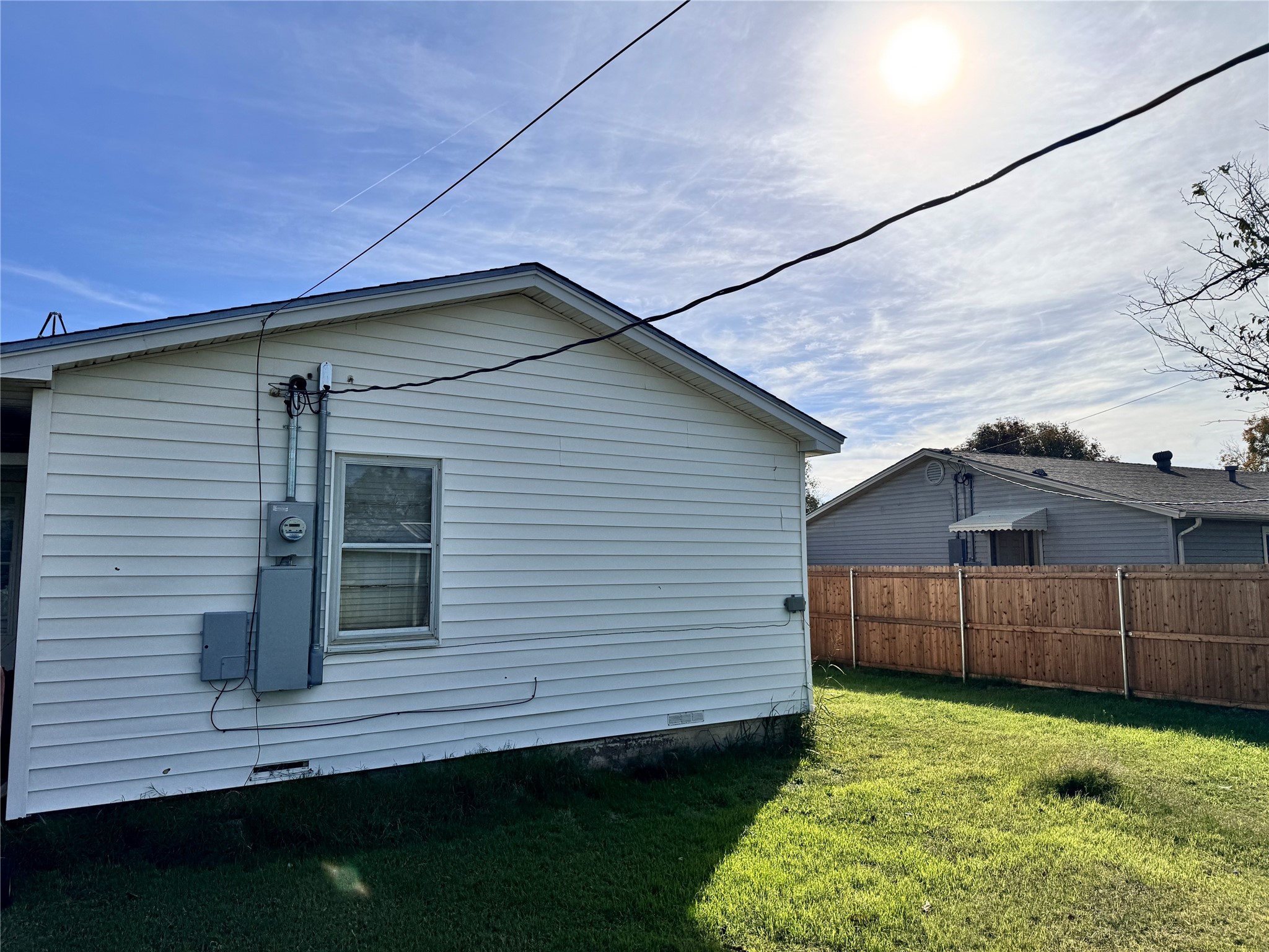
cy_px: 476
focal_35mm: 24
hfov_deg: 71.6
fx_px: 880
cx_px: 634
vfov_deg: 56.8
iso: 80
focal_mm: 6.76
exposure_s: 1/15152
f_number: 1.78
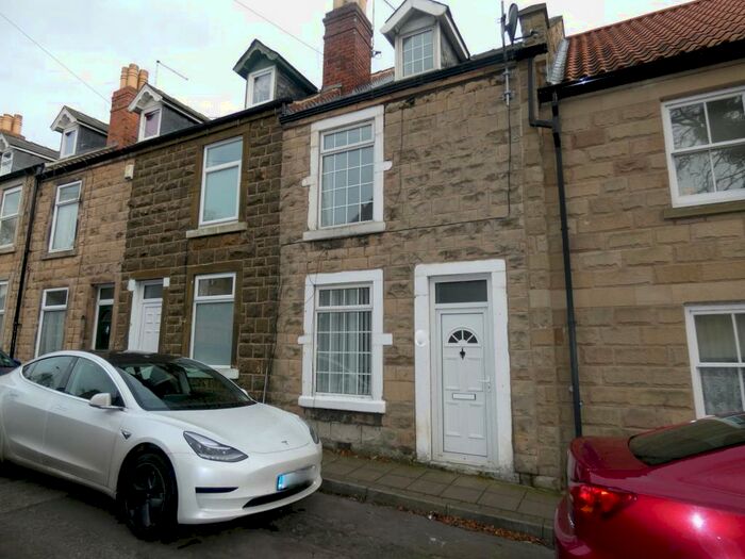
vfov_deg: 66.0
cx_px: 372
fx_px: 430
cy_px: 280
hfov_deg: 81.7
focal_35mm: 20
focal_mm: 3.6
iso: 80
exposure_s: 1/400
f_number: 2.8
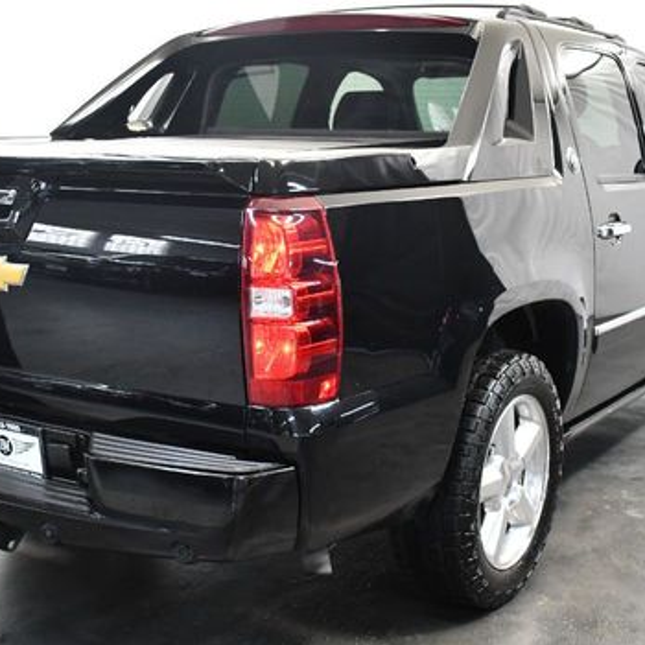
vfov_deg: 30.6
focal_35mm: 56
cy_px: 336
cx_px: 297
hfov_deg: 30.5
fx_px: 1181
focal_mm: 18
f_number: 3.5
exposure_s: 1/125
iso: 2200
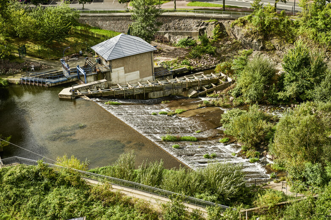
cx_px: 166
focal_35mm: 66
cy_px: 110
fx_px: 607
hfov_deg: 30.5
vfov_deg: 20.6
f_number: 7.1
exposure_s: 1/320
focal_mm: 66
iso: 64
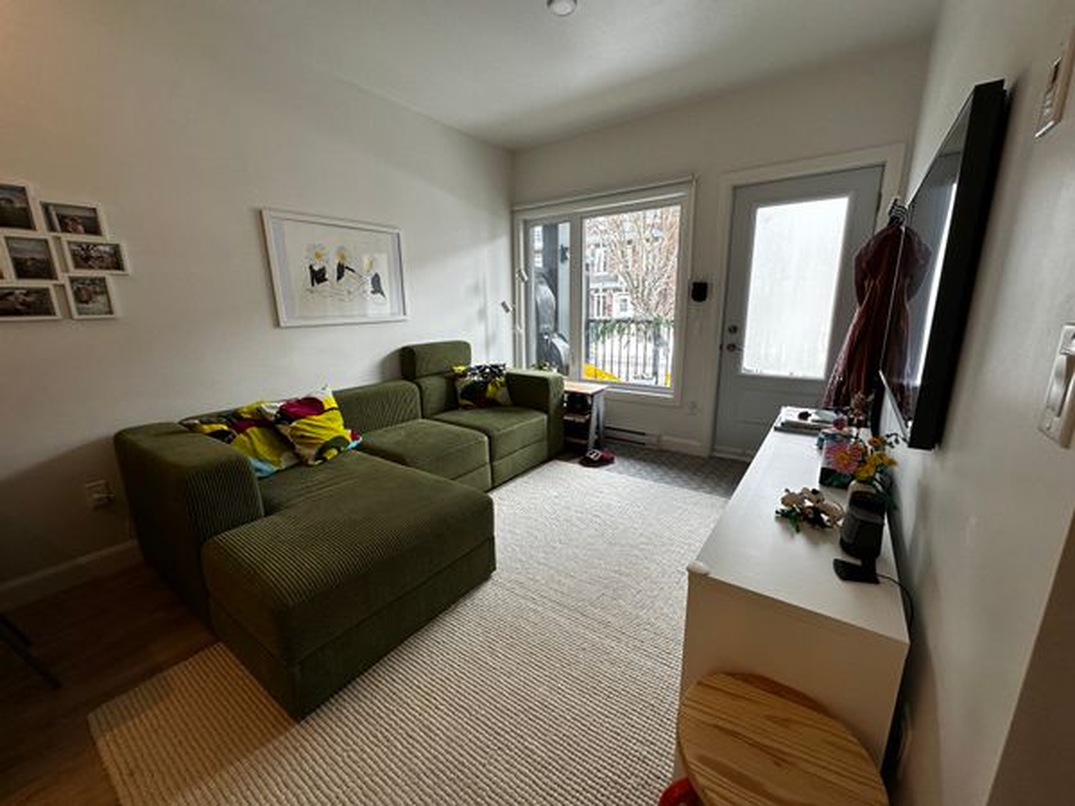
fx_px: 435
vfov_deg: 85.7
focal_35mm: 14
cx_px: 538
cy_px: 403
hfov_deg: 102.1
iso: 100
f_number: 2.2
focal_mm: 2.22
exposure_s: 1/120
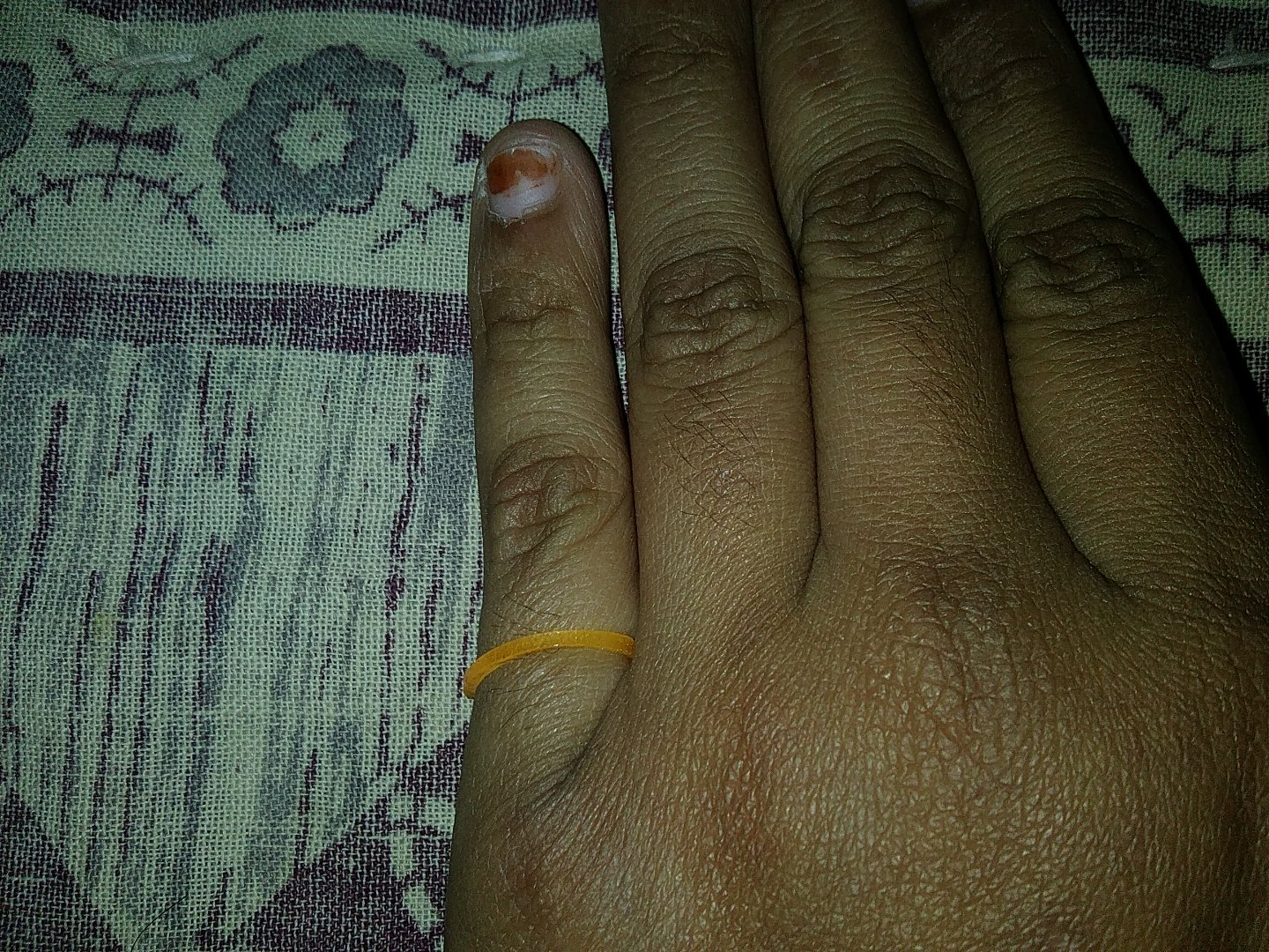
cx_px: 634
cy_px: 476
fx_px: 1466
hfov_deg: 46.8
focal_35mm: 40
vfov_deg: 36.0
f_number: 2.4
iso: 800
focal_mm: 4.21
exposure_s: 1/9.97
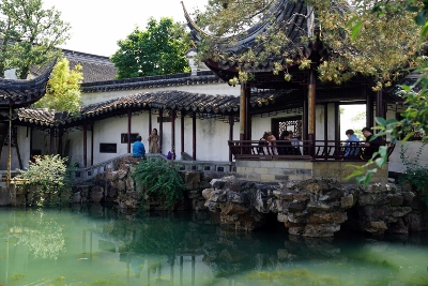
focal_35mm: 52
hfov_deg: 37.8
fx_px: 624
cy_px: 143
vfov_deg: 25.8
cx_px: 214
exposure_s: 1/100
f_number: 6.3
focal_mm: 35
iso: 100
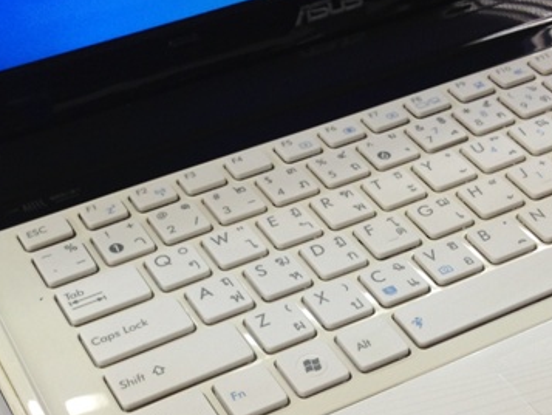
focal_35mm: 74
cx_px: 272
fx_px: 1180
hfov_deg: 26.3
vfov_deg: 19.4
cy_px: 395
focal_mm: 4.12
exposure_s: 1/30
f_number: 2.4
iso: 50
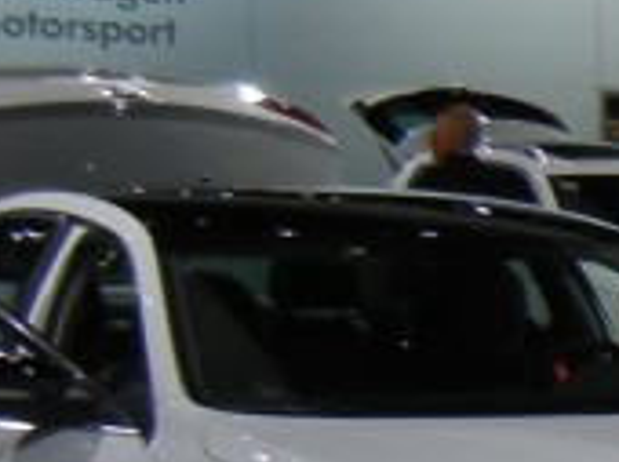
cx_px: 1660
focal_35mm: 181
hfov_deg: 9.3
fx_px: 3232
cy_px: 527
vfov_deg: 8.1
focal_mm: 5.4
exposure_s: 1/265
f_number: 3.5
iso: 160
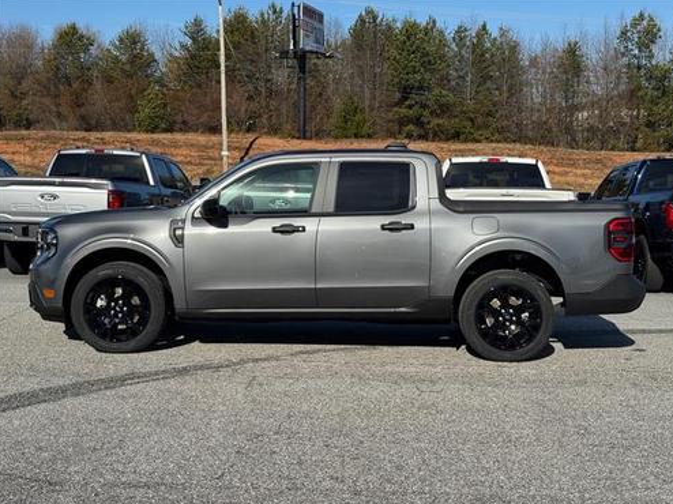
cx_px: 339
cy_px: 253
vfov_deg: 29.7
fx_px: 952
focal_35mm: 49
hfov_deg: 38.9
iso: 64
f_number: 1.78
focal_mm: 6.76
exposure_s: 1/5848
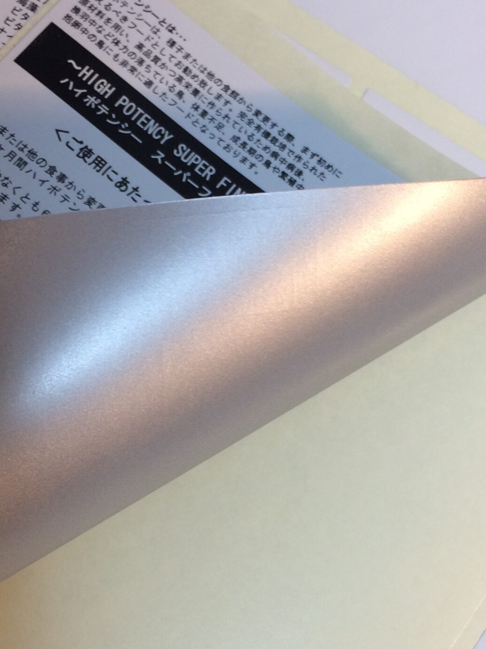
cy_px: 442
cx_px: 225
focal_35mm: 54
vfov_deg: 35.1
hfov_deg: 27.0
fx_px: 1011
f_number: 2.2
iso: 64
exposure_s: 1/33
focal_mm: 4.15
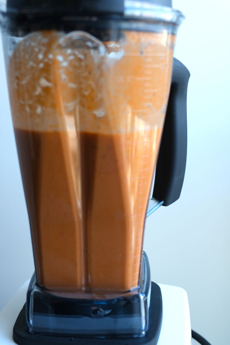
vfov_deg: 43.6
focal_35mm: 45
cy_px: 172
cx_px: 115
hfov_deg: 29.9
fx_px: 431
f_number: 2.8
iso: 125
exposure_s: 1/42
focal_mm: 30
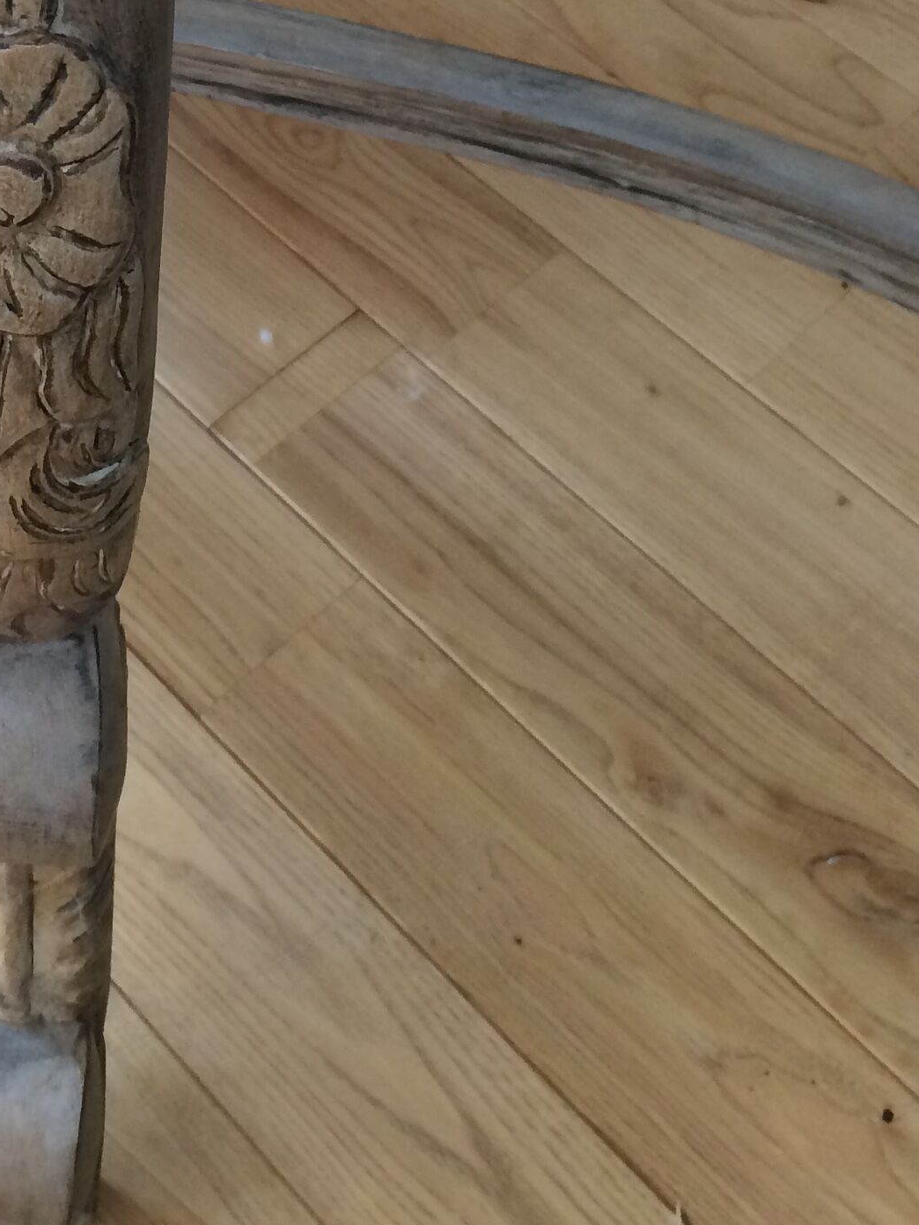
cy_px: -99
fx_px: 2407
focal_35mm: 68
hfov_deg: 20.7
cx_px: -69
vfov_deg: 26.5
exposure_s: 1/33
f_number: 2.2
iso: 100
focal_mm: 4.15
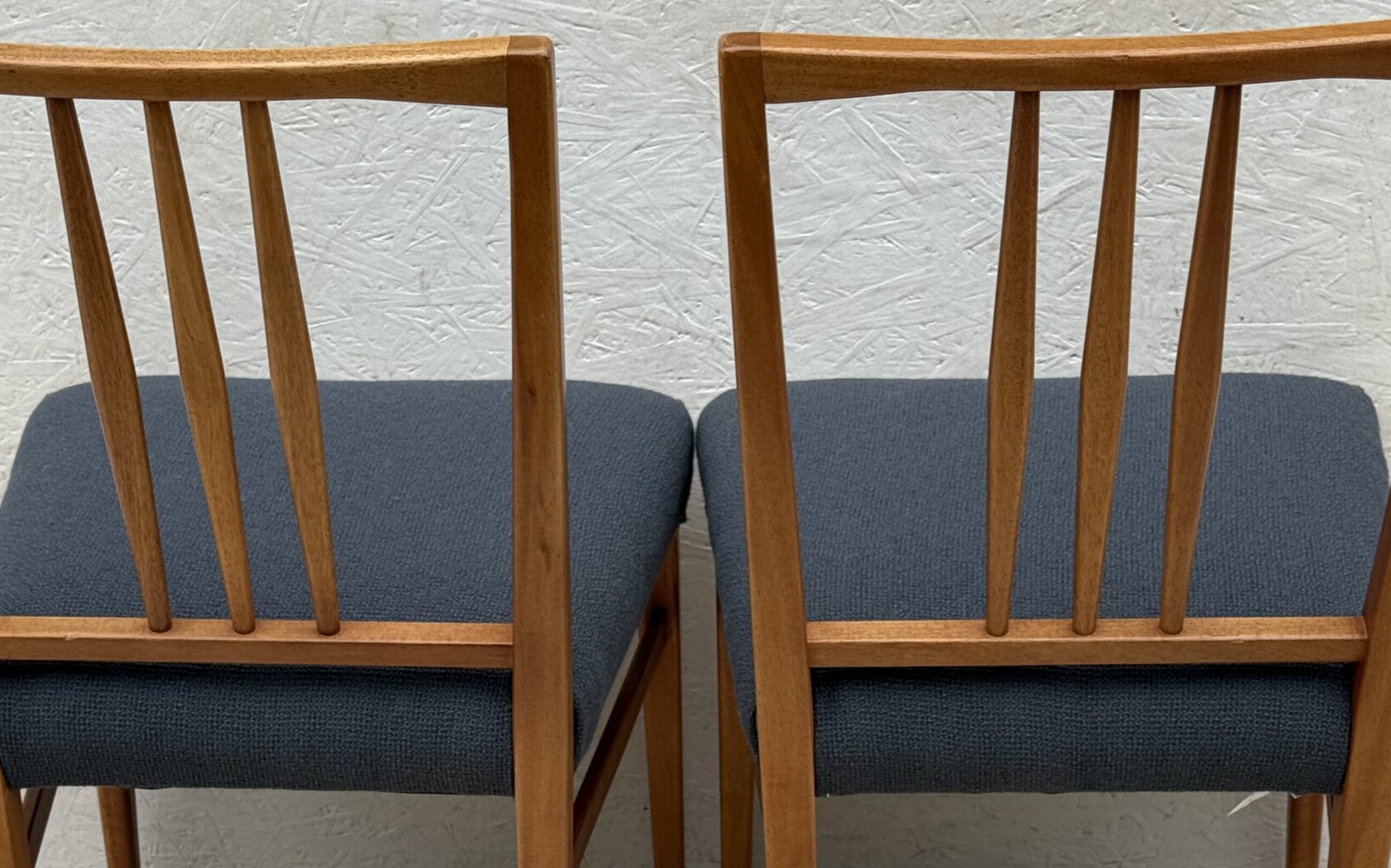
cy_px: 681
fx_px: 2994
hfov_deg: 26.2
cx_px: 671
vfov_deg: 16.4
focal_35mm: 79
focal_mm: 6.76
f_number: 1.78
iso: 64
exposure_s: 1/592
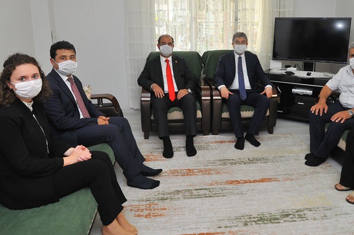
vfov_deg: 45.7
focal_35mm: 28
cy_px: 80
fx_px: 275
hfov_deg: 65.3
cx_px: 200
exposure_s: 1/60
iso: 1250
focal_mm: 16
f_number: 5.6
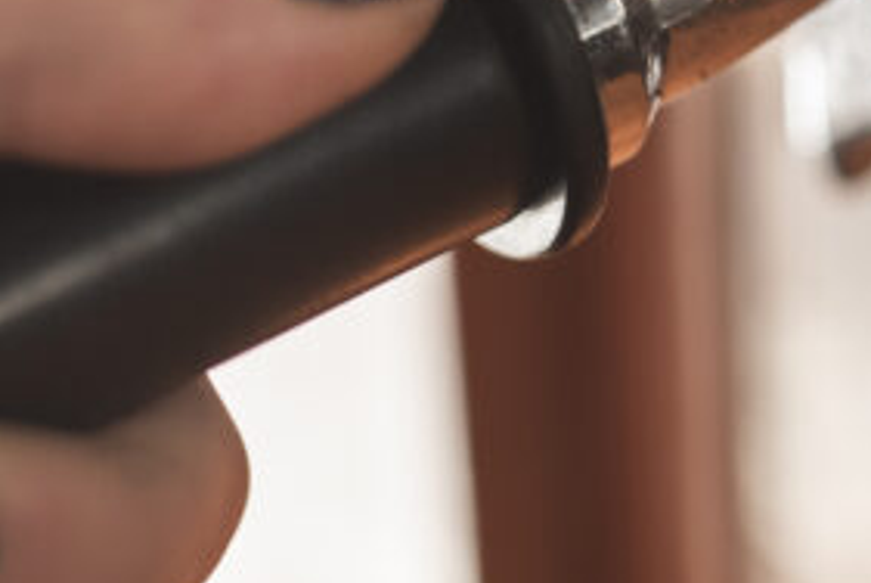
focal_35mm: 182
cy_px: -301
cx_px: 1237
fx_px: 4408
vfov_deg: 7.4
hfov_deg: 10.9
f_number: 2.5
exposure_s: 1/200
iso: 400
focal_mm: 50
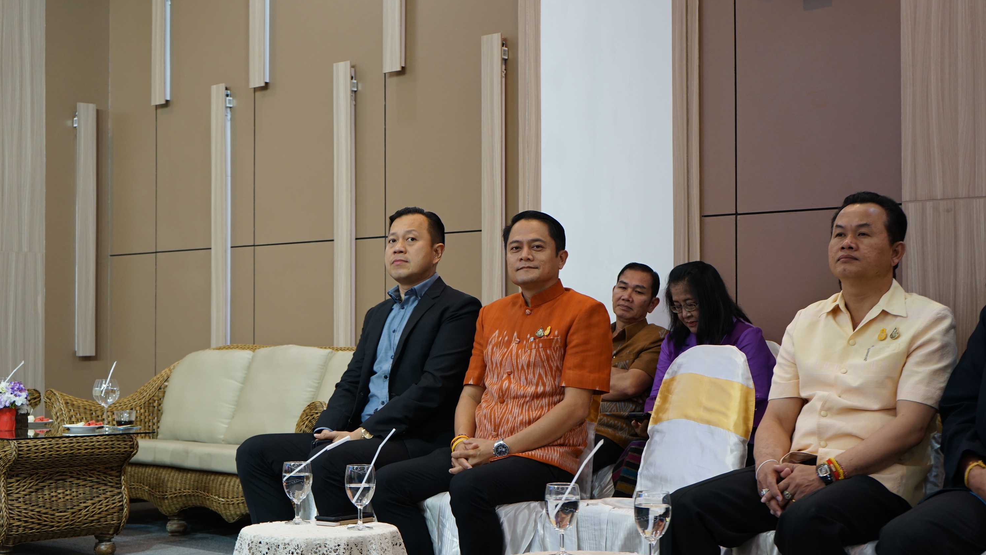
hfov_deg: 38.5
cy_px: 314
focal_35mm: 54
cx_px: 497
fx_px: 1412
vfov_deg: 22.2
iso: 800
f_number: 4.5
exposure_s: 1/25
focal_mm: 51
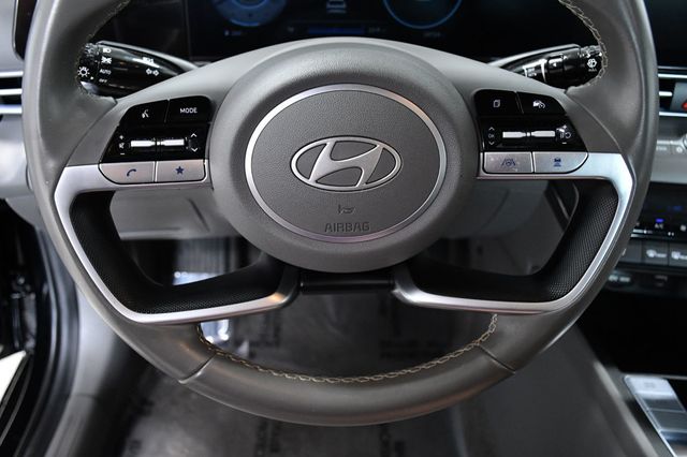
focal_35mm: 36
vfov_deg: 36.8
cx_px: 344
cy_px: 228
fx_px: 687
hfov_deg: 53.2
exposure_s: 1/125
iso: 2500
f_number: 5.6
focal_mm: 24
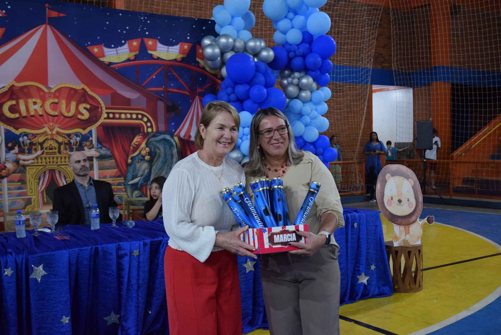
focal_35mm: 40
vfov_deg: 33.1
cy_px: 168
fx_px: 564
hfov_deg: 47.9
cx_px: 250
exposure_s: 1/60
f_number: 3.8
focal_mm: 27
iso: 1400
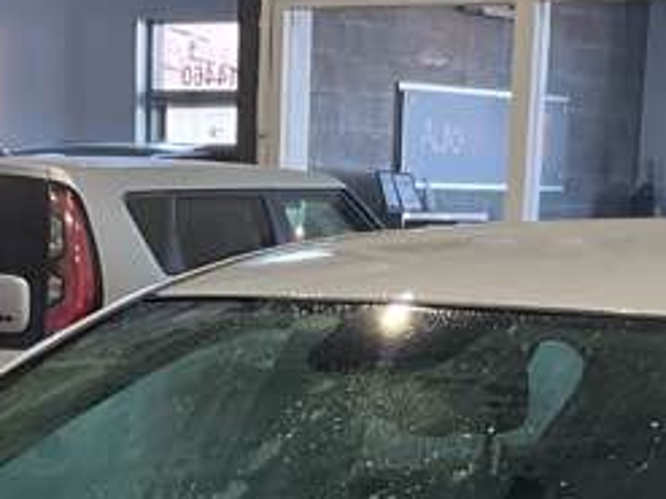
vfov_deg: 10.2
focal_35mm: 133
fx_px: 2558
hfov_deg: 14.8
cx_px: 233
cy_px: 1044
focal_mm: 3
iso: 40
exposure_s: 1/60
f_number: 1.8
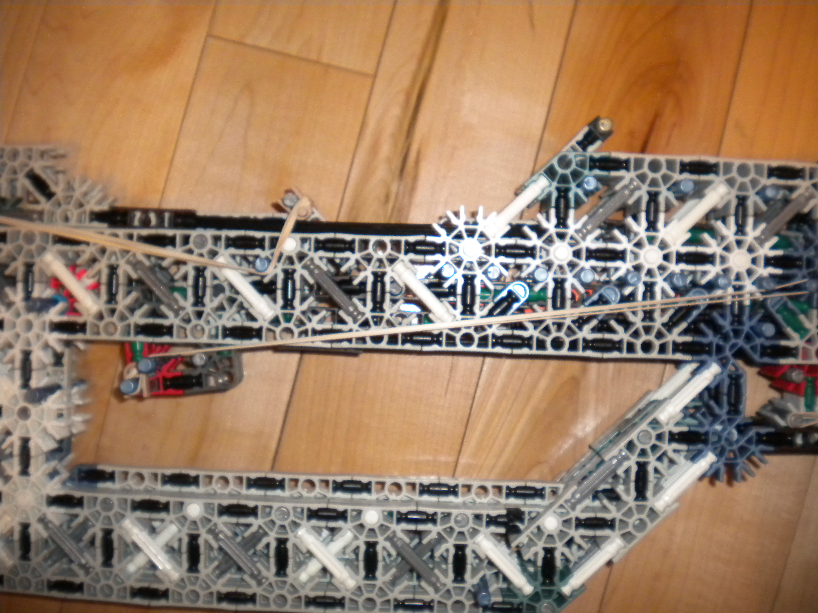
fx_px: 827
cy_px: 306
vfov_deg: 40.7
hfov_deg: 52.6
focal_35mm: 35
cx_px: 409
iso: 400
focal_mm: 6.3
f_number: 3.1
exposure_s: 1/30
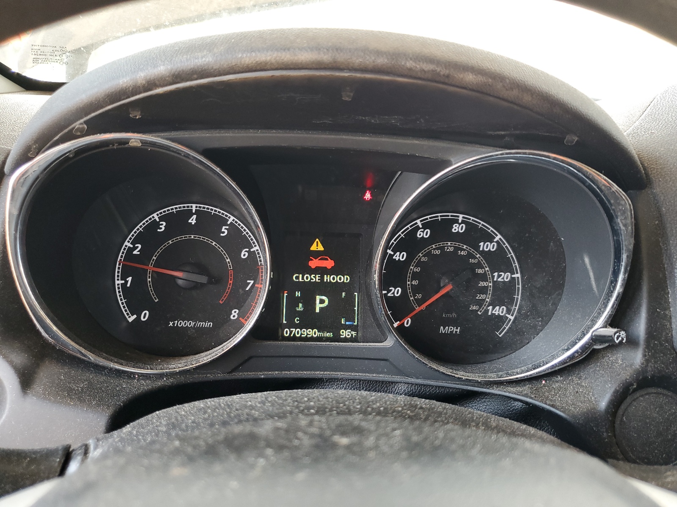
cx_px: 338
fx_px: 508
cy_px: 254
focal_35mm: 26
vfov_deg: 53.1
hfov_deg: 67.3
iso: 82
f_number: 1.5
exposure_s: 1/120
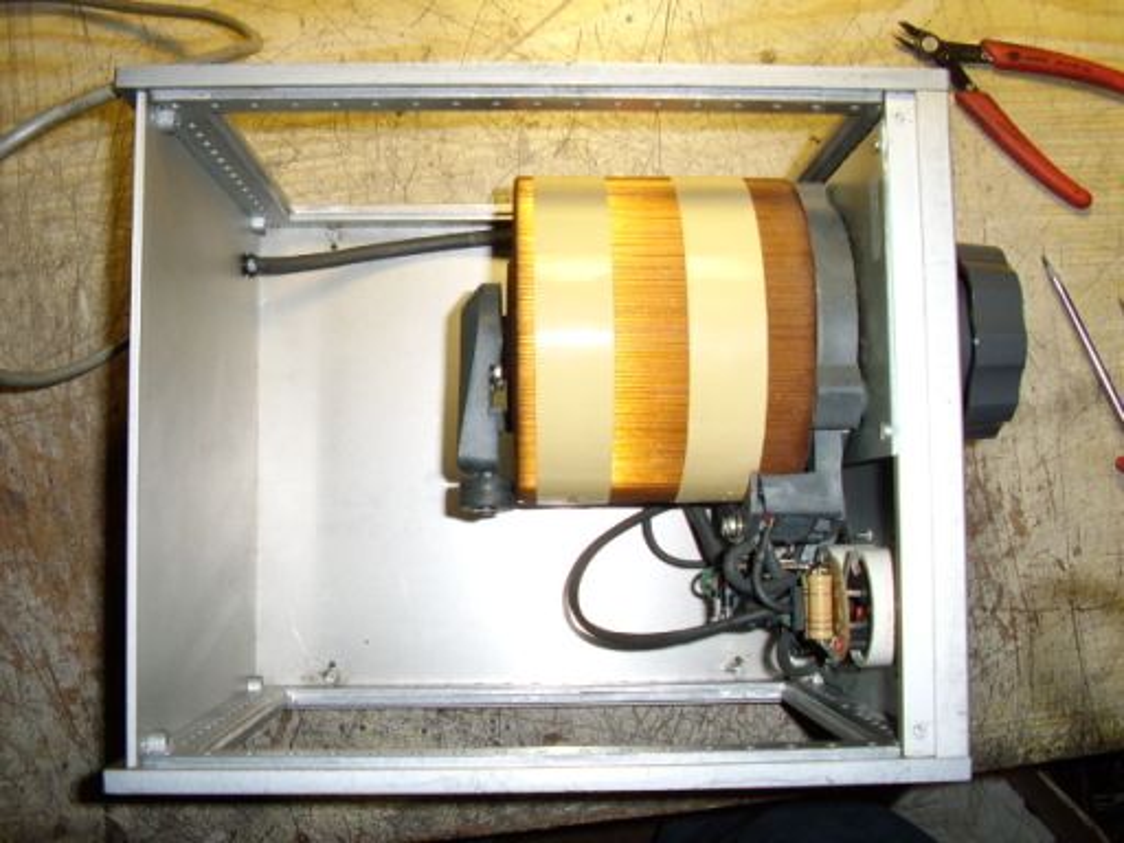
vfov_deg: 46.8
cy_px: 422
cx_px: 562
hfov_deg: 60.0
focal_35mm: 30
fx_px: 974
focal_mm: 5.8
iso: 183
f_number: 2.9
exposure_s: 1/30
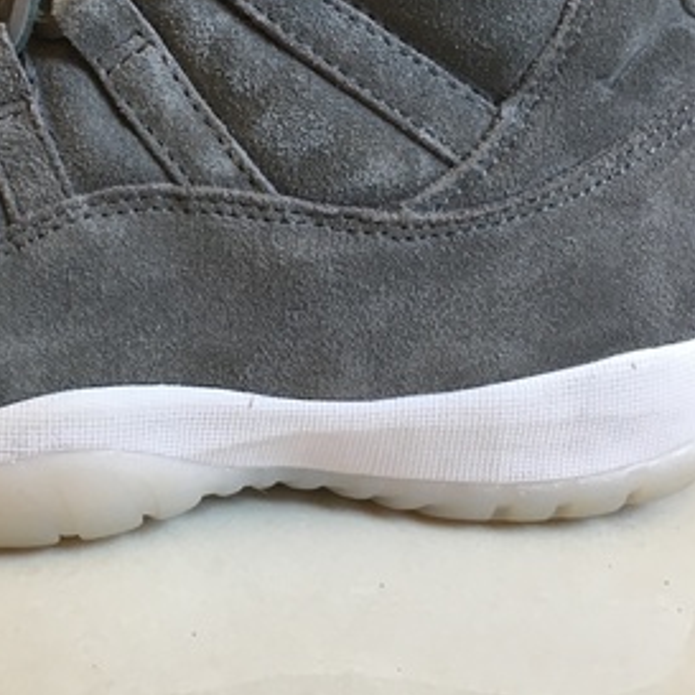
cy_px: 288
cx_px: 150
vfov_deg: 28.6
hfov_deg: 28.1
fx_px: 1363
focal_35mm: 60
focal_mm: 4.15
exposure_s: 1/33
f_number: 2.2
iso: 80
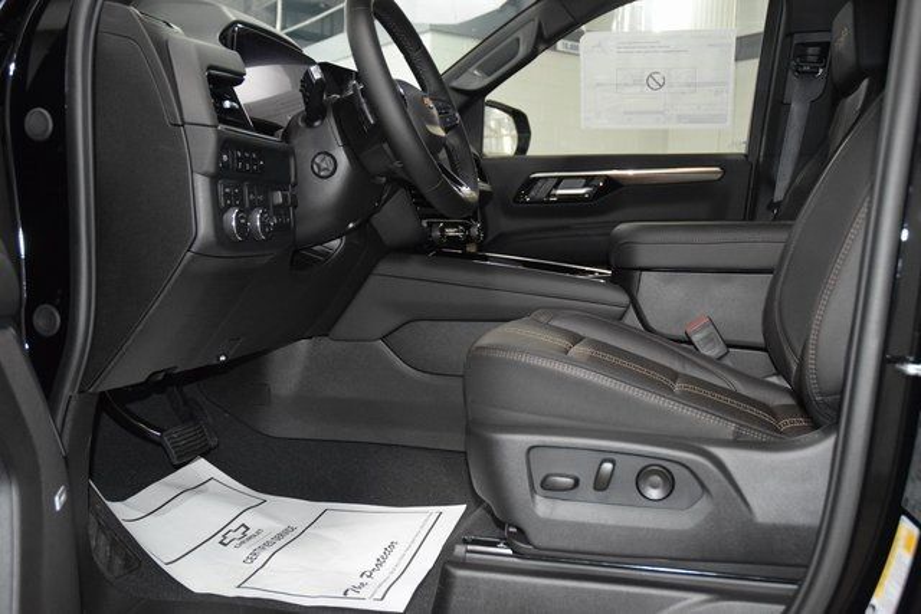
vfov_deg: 36.9
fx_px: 921
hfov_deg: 53.1
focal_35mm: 36
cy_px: 307
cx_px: 460
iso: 3200
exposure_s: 1/125
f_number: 3.8
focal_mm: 24
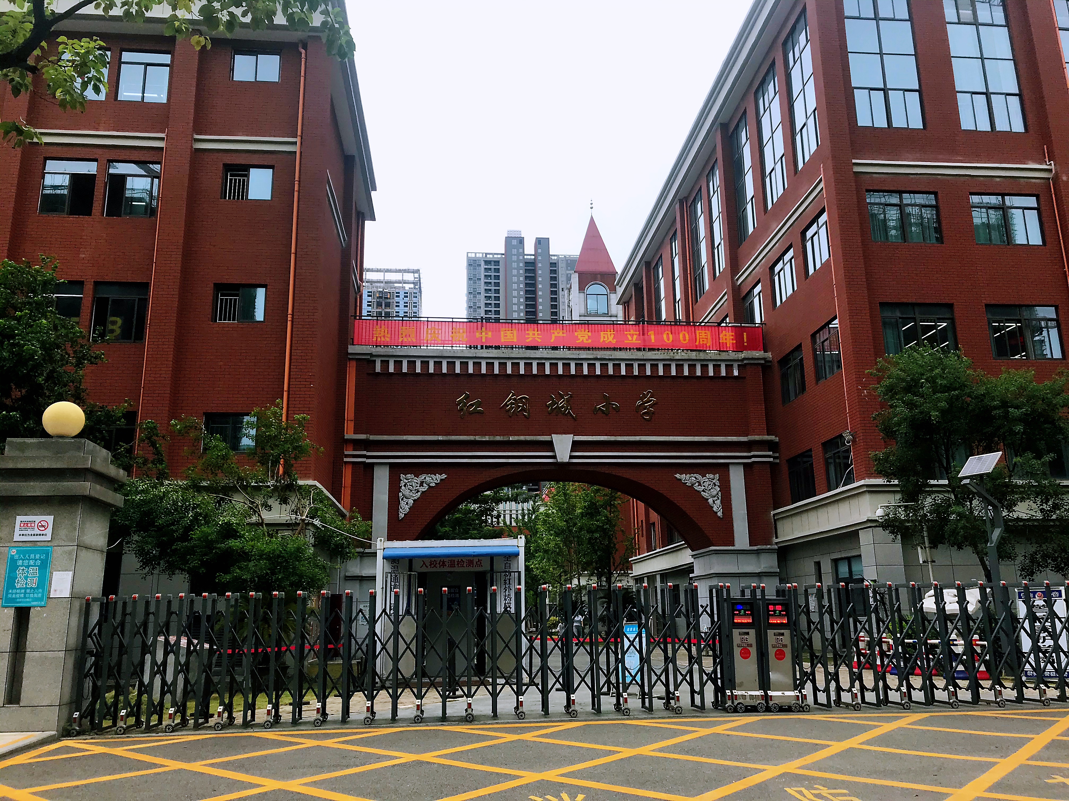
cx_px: 534
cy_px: 400
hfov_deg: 63.4
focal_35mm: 28
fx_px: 865
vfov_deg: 49.7
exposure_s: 1/634
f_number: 1.8
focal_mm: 3.99
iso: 20
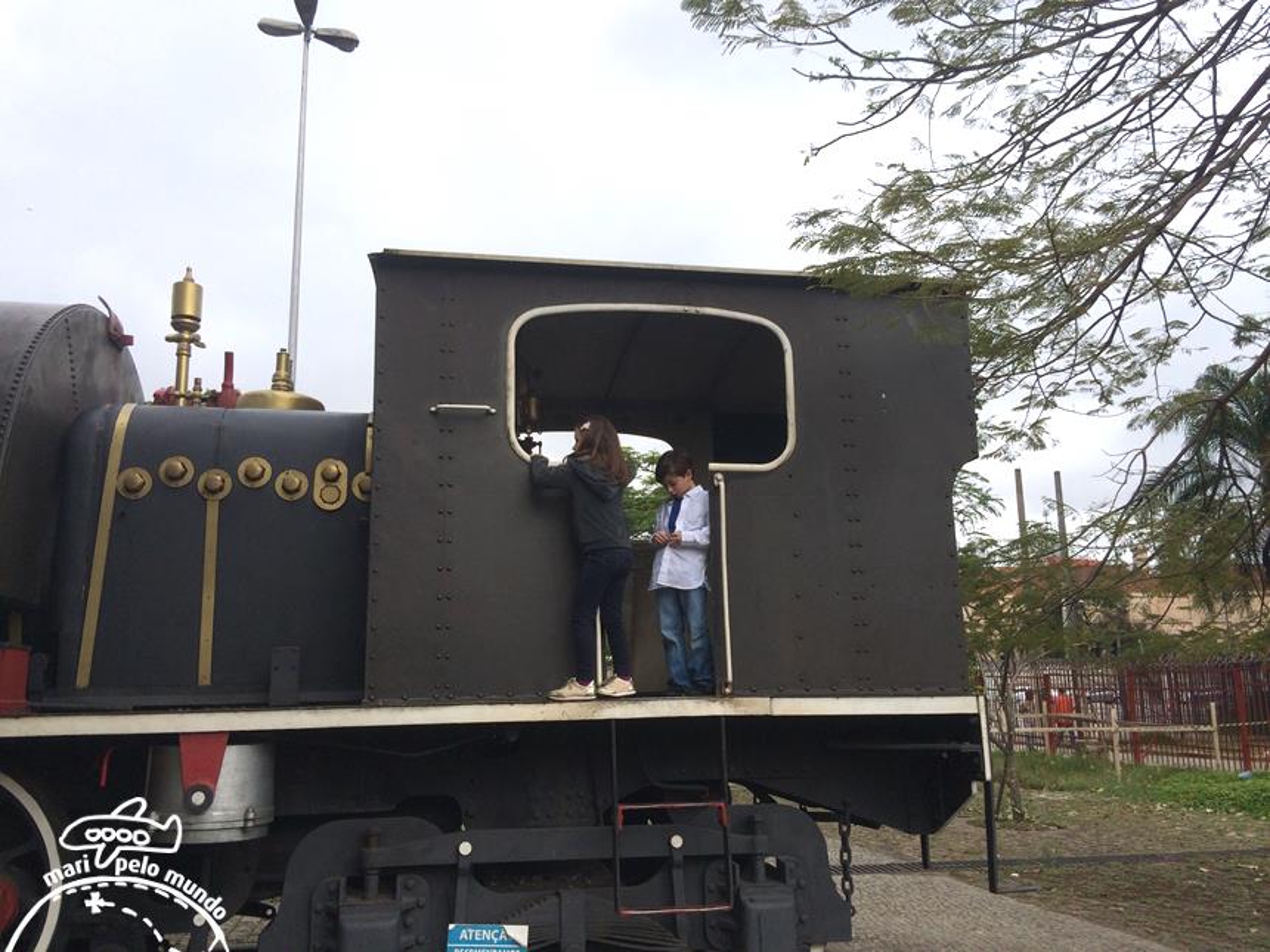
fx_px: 1064
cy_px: 476
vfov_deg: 48.2
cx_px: 635
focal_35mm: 29
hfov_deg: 61.7
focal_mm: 4.15
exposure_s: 1/1026
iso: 32
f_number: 2.2
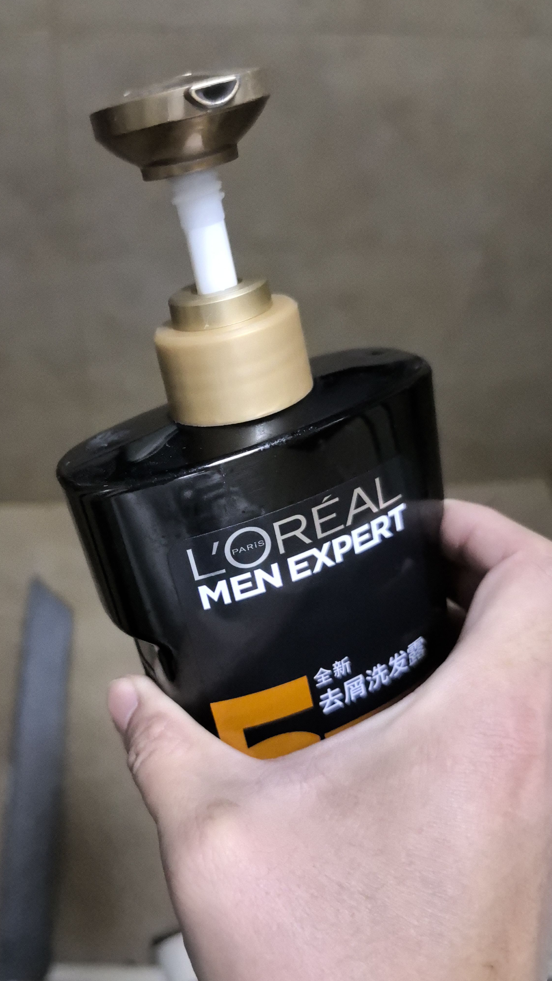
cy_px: 497
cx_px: 197
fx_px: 781
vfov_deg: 64.3
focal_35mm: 30
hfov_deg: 38.6
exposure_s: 1/99.9
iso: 1250
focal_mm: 5.75
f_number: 1.4
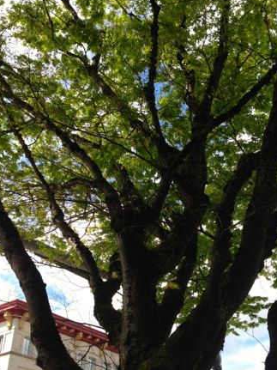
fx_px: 523
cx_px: 172
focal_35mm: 49
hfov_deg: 29.6
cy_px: 221
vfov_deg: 38.8
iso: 50
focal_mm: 4.13
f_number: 2.4
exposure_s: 1/834
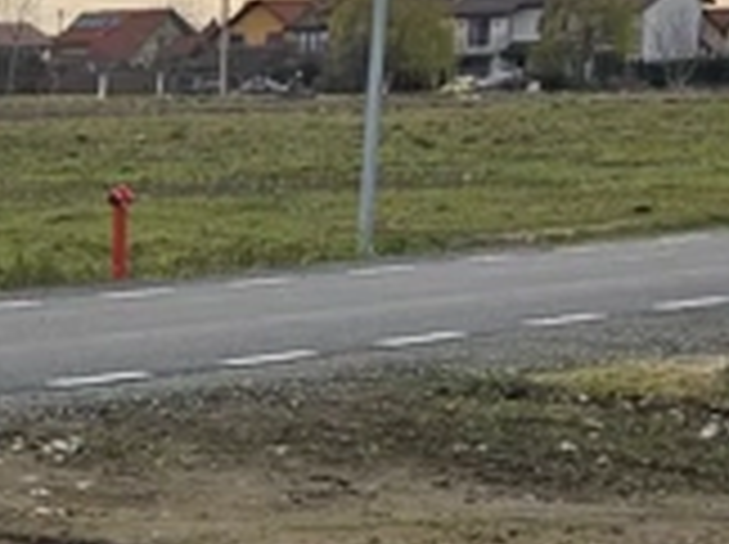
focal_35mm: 142
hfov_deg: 11.4
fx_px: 2986
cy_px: 706
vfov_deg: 10.2
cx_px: -1048
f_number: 1.7
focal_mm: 6.3
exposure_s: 1/363
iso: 10
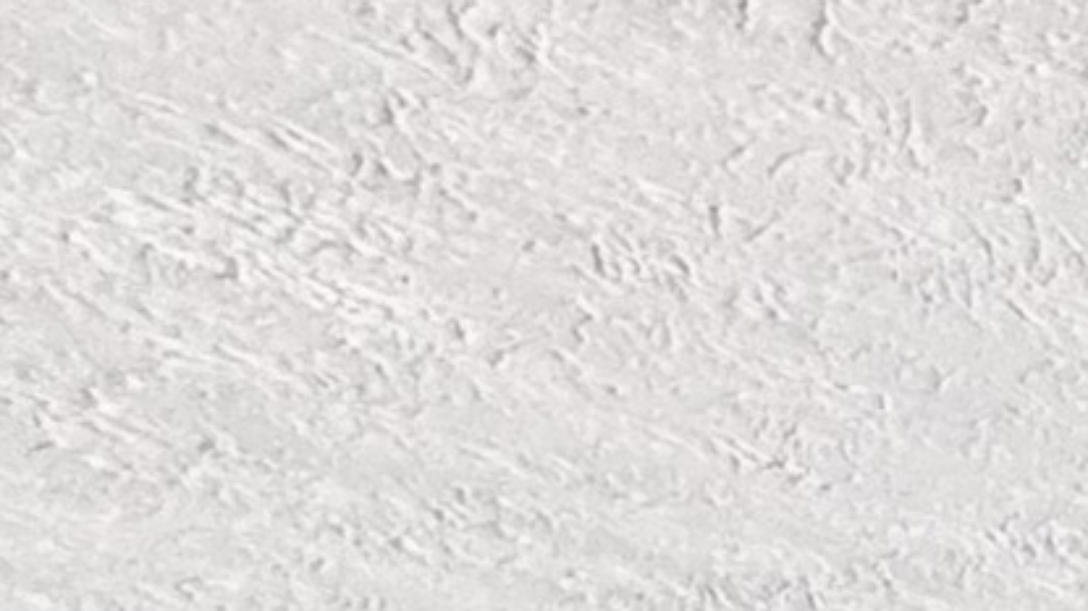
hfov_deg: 11.2
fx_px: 3259
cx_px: 3303
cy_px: 2255
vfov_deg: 7.9
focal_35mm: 113
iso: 500
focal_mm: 2.22
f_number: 2.2
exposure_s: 1/60
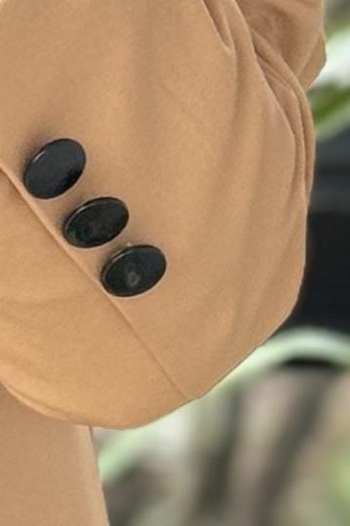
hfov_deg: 3.6
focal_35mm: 379
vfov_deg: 5.4
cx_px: -351
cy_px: 114
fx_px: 5527
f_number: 1.78
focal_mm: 6.86
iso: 100
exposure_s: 1/60
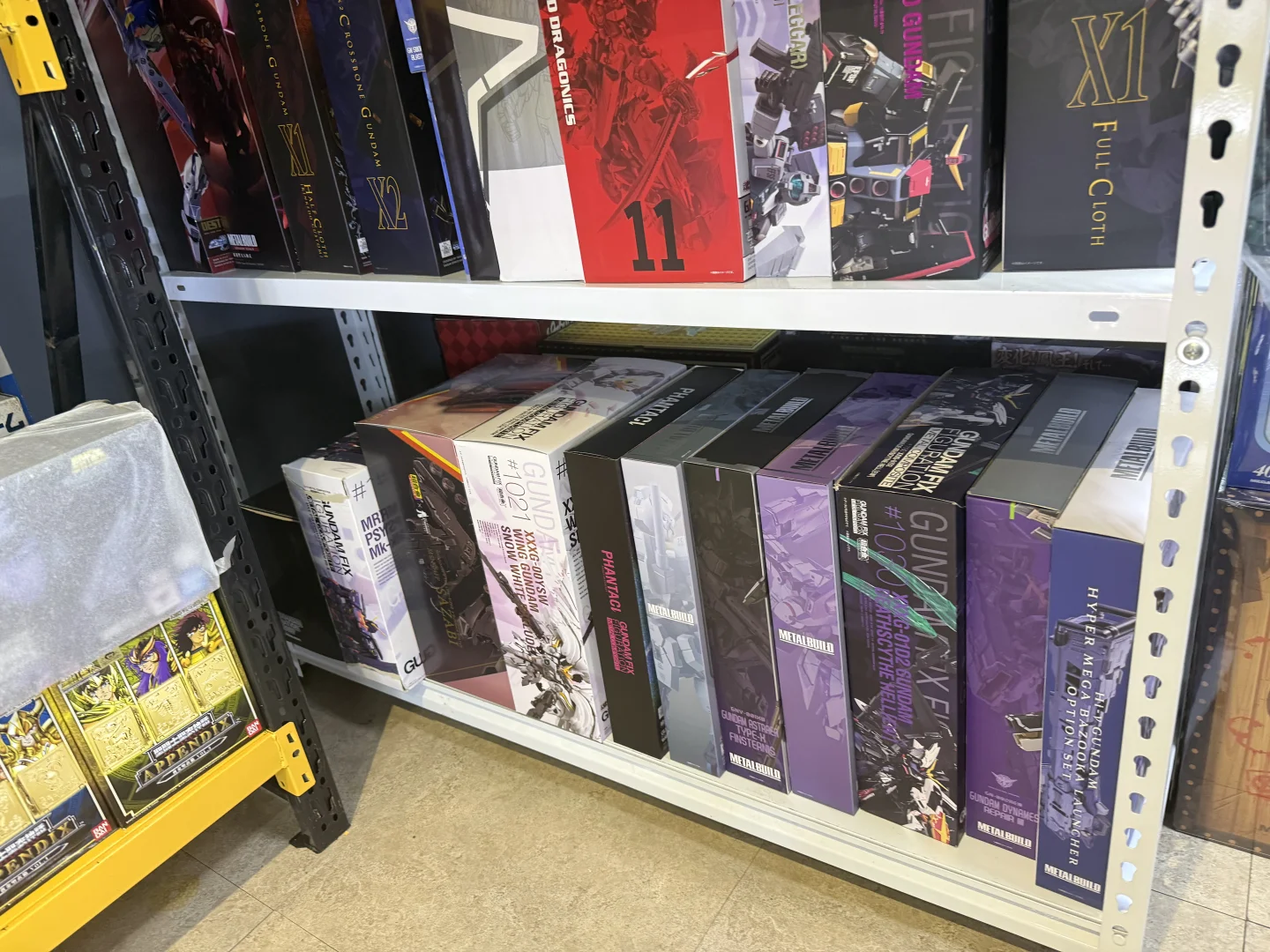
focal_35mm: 24
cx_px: 635
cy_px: 476
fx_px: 881
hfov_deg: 71.6
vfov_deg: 56.8
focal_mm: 6.76
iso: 250
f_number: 1.78
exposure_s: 1/50
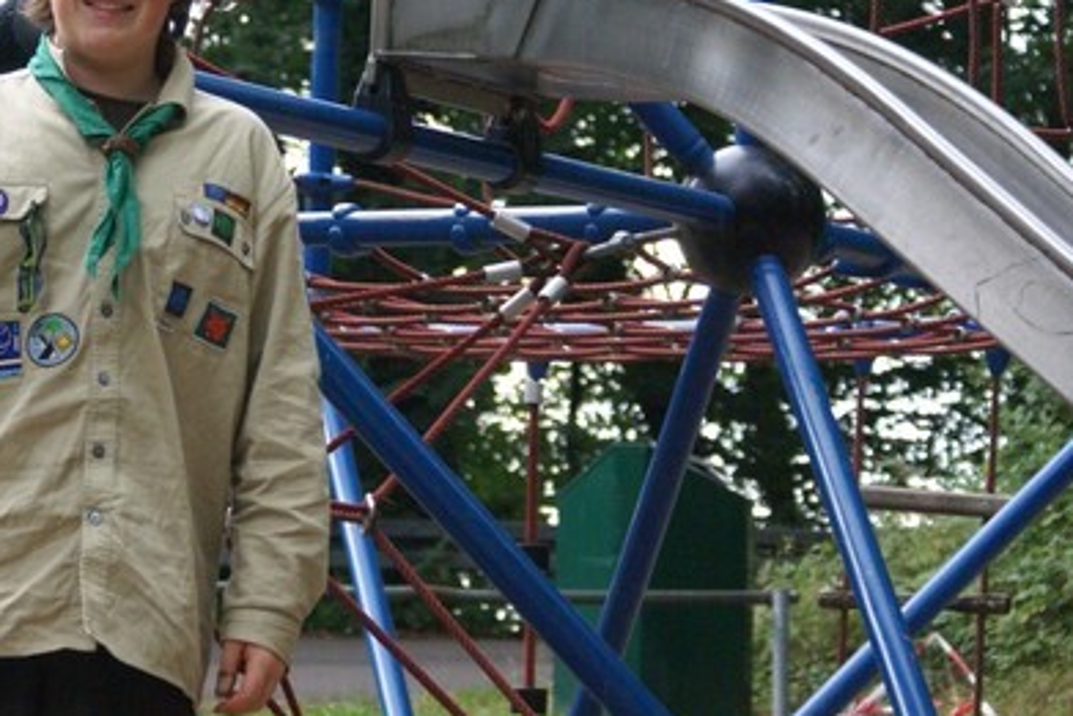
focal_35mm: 172
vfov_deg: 8.0
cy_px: 239
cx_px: 231
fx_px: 5128
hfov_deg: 11.9
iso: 800
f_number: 5.6
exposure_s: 1/160
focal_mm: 70
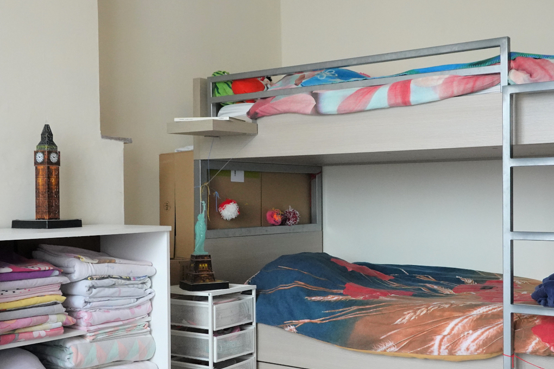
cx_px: 363
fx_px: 692
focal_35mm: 45
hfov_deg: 43.1
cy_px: 204
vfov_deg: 29.8
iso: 1600
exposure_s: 1/40
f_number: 4
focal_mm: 12.51
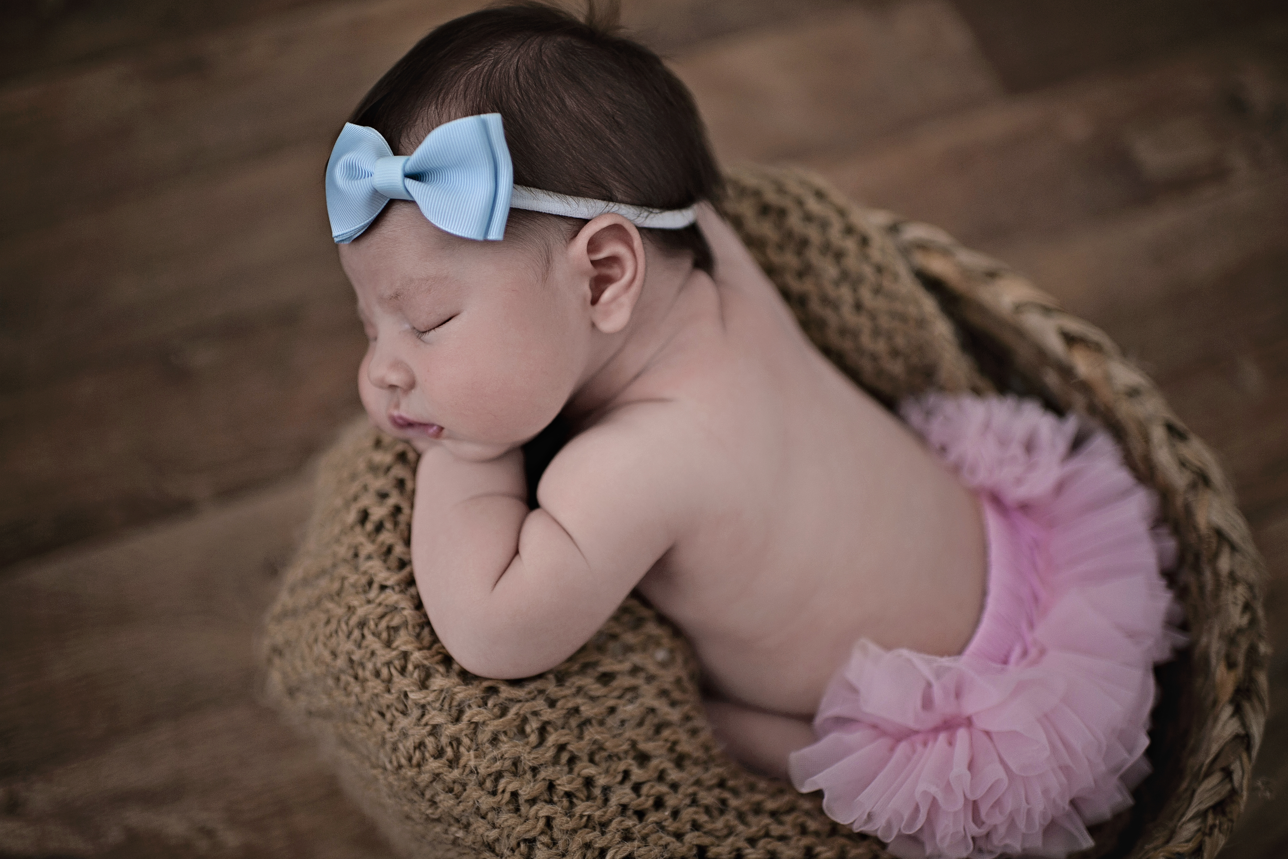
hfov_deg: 53.1
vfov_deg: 36.9
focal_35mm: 36
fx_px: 1288
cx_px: 634
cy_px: 427
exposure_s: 1/125
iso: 200
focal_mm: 35
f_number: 1.4
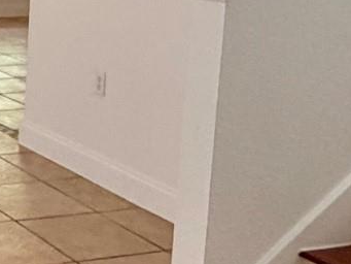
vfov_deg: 17.2
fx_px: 852
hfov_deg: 19.2
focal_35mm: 84
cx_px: -230
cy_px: 6
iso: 500
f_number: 2.2
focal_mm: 2.22
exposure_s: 1/60
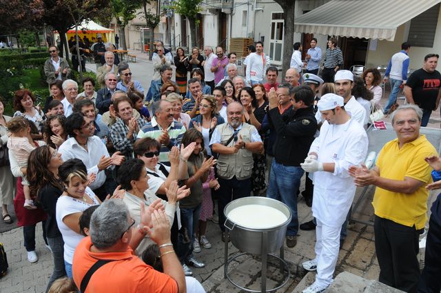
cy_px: 146
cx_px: 220
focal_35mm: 30
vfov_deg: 43.5
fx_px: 367
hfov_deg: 62.0
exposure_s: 1/400
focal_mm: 20
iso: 500
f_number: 10
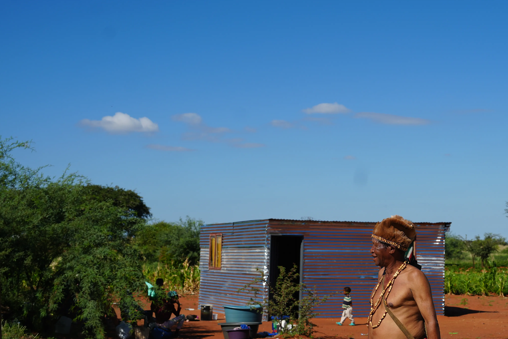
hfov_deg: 27.8
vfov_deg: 18.7
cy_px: 288
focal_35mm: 72
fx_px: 1016
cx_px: 361
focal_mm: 42
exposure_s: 1/1250
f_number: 5
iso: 100
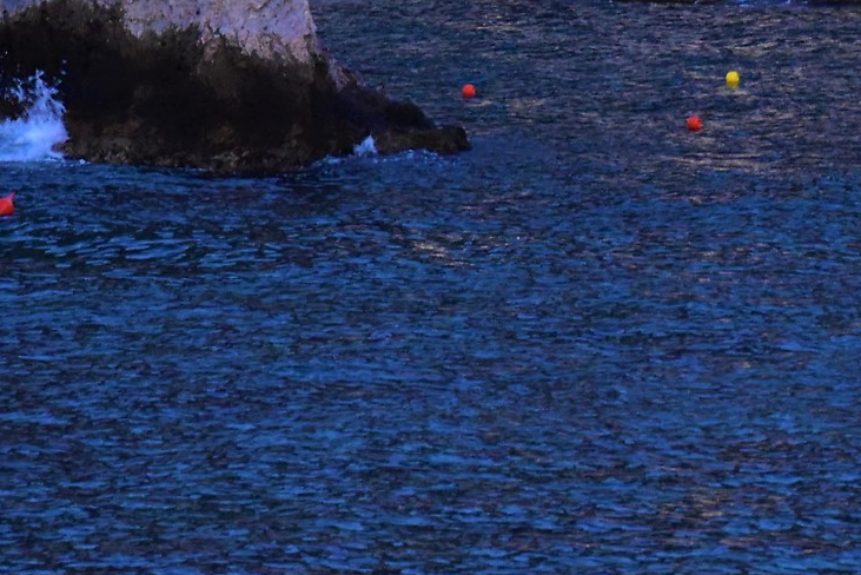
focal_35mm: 443
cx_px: 788
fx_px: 10599
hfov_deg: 4.6
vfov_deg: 3.1
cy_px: -24
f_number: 5.6
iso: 3200
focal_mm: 90
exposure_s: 1/50
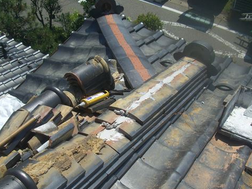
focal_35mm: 51
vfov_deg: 28.5
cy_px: 106
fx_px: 371
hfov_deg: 37.4
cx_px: 111
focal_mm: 7.9
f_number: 5.6
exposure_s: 1/400
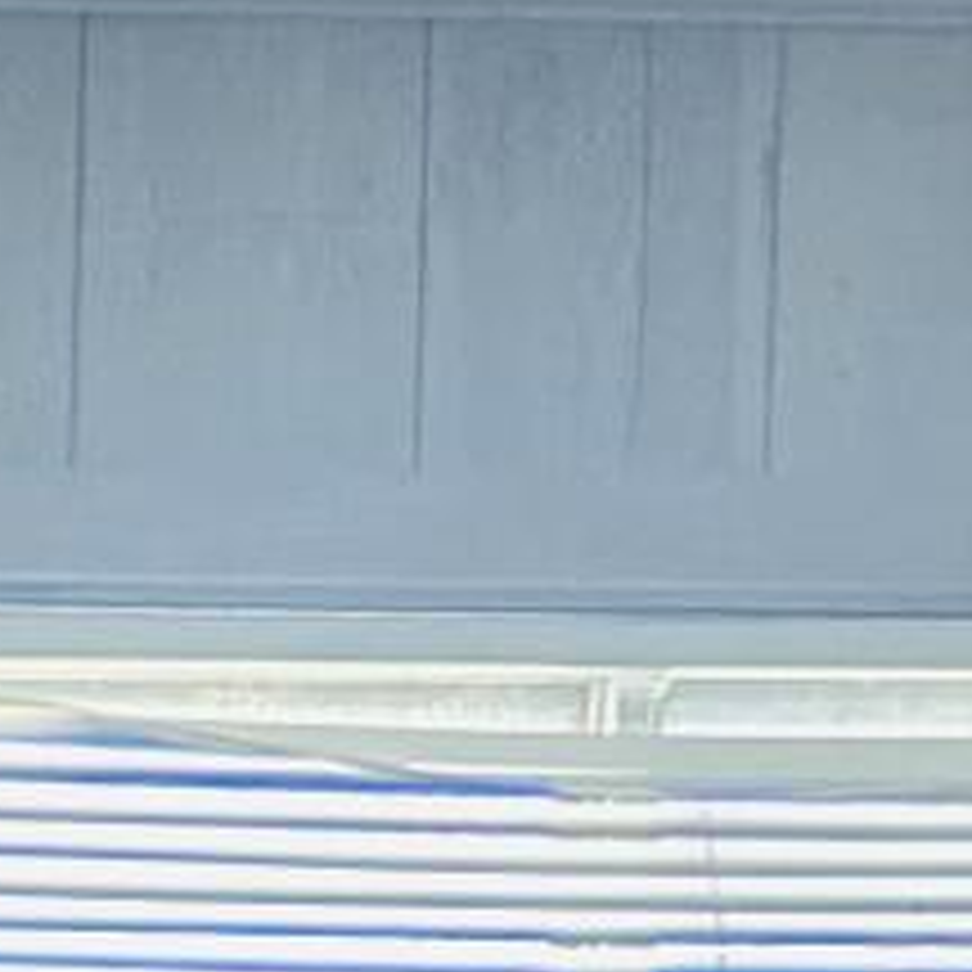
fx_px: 6767
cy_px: 3150
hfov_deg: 8.0
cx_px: -585
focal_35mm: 213
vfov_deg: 7.1
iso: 200
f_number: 1.5
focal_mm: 5.7
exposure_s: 1/60
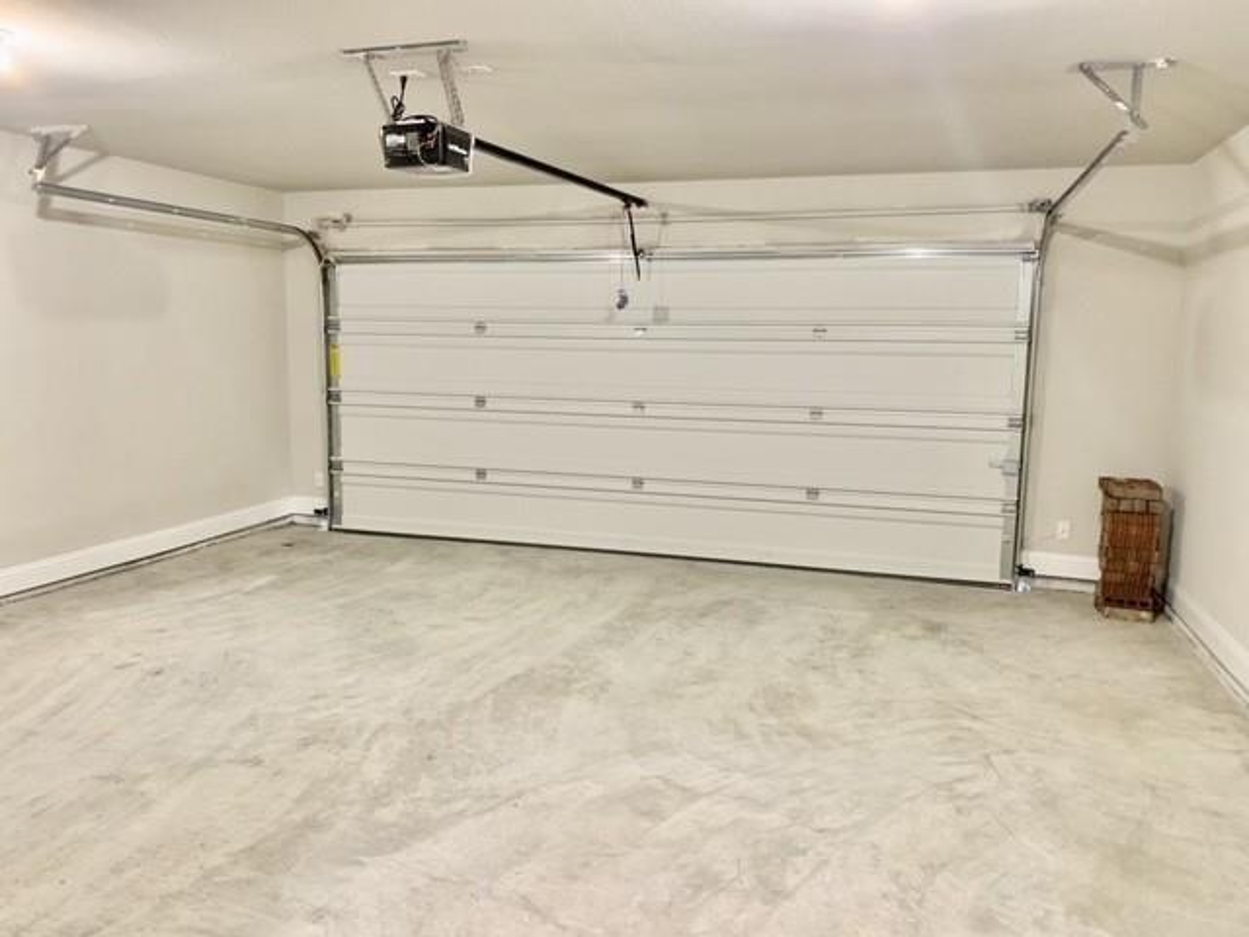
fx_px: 938
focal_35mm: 26
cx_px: 624
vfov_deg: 53.1
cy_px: 468
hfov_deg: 67.3
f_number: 1.8
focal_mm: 4.25
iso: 500
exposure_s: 1/30
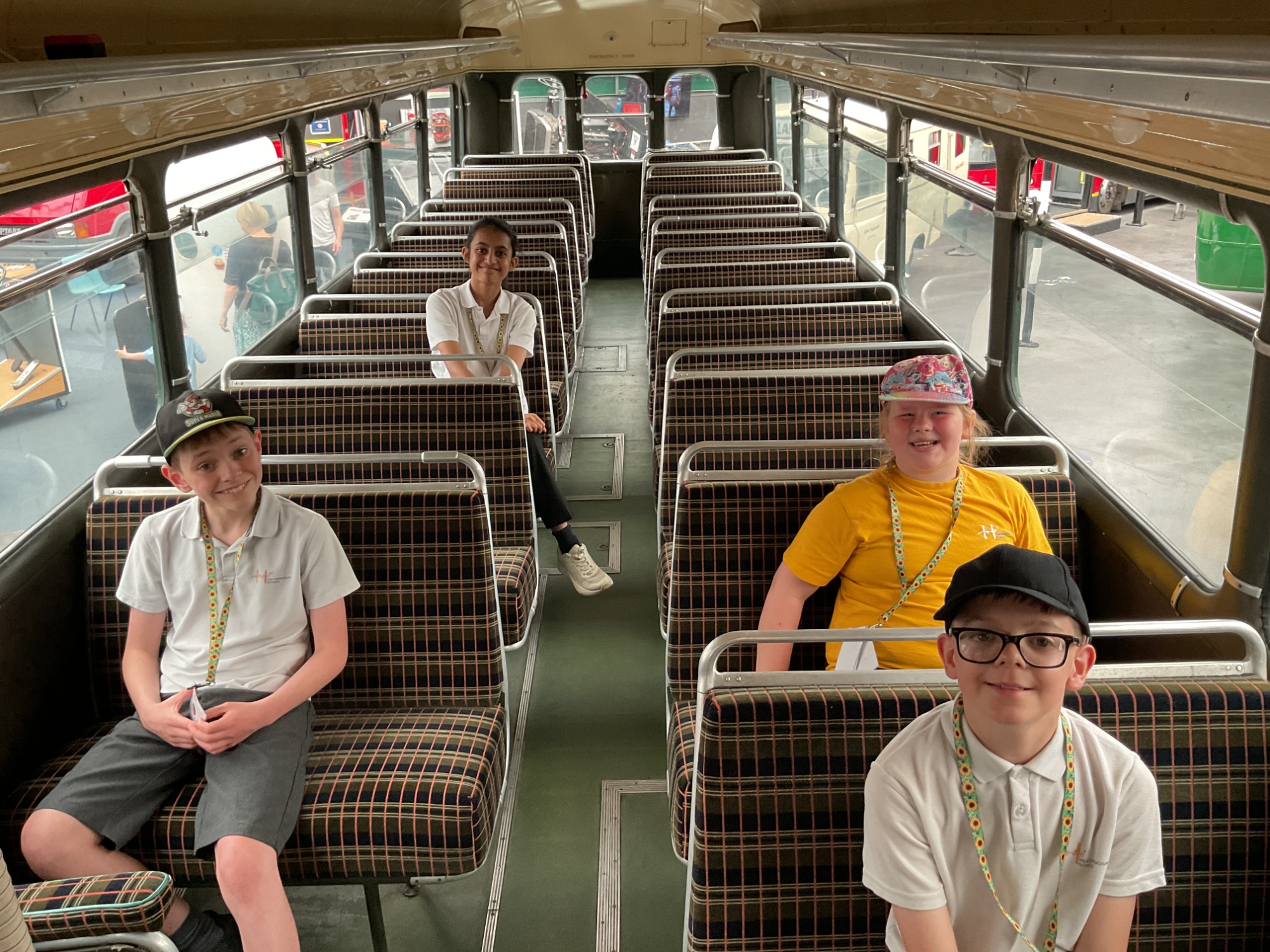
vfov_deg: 48.2
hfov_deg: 61.7
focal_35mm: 29
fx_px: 1064
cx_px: 635
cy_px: 476
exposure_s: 1/50
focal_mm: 3
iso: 125
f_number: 1.8
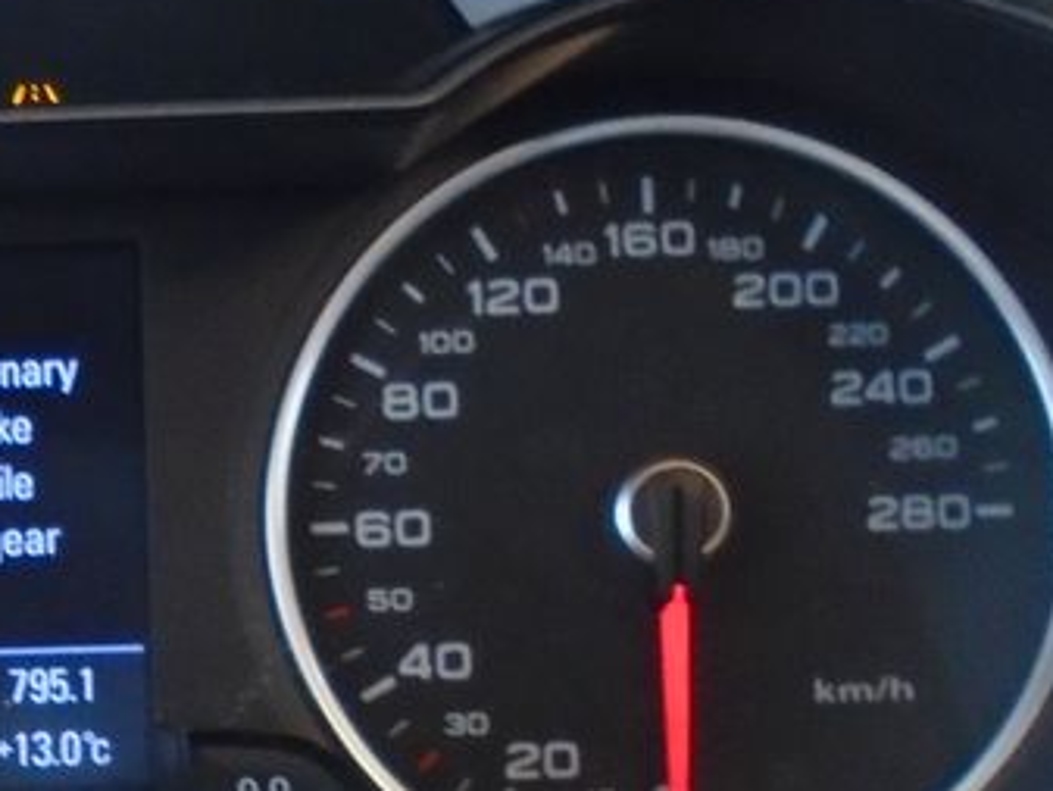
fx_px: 2404
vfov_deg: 18.4
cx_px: -131
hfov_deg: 23.1
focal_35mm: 79
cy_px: 703
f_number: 3.2
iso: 400
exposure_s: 1/8
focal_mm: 4.6
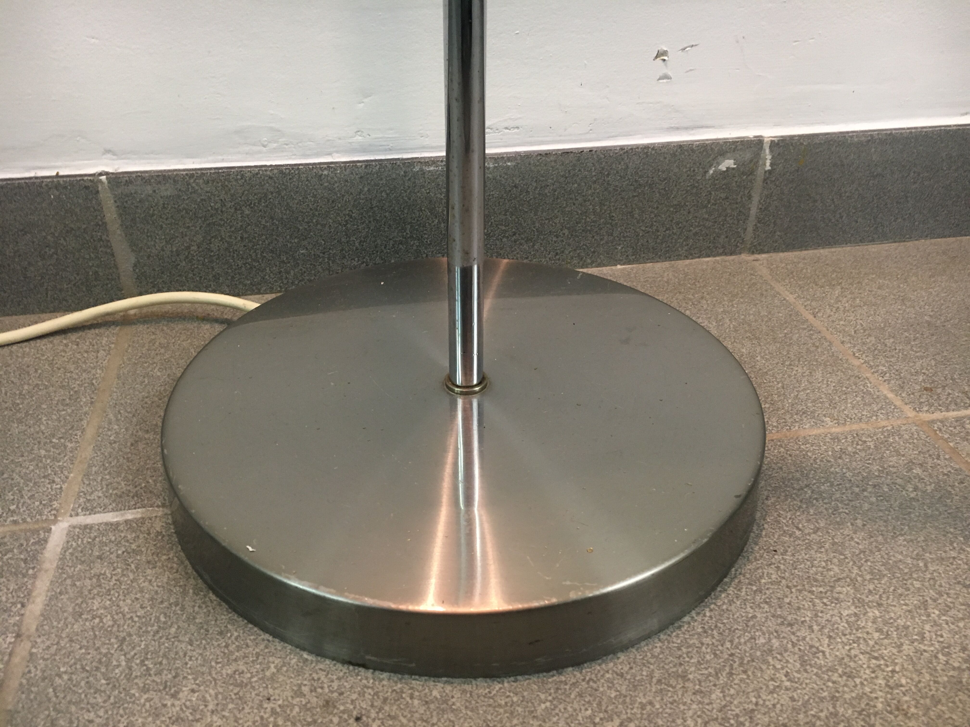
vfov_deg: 48.2
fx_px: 813
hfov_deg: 61.7
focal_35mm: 29
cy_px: 364
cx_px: 485
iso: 160
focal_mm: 4.15
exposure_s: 1/33
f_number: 2.2
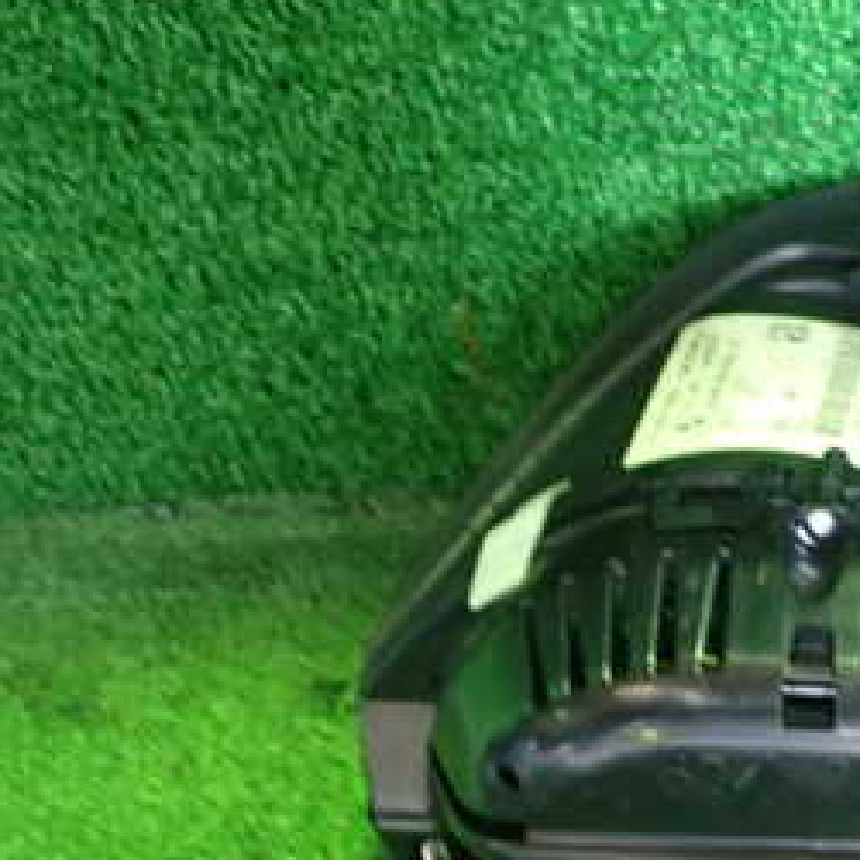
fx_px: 1911
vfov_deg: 25.2
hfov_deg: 23.2
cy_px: 588
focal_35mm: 68
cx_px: 1029
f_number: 2.4
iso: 800
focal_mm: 5.79
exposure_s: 1/20
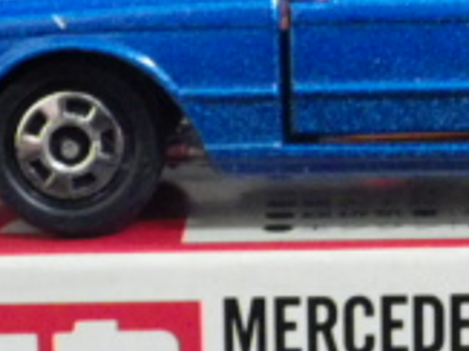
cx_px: 498
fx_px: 3141
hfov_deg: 8.5
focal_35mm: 232
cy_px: 273
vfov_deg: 6.4
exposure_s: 1/25
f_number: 4
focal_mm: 10.7
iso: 800
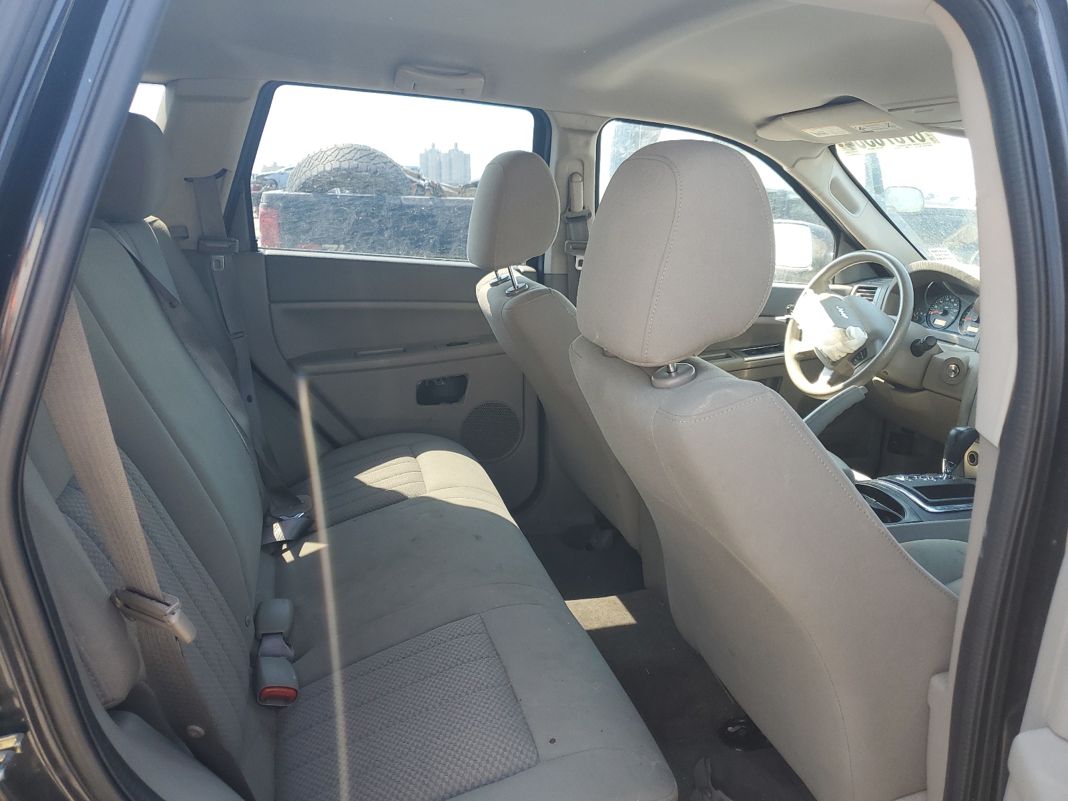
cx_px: 534
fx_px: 802
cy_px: 400
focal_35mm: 26
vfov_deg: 53.1
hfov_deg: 67.3
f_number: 1.5
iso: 50
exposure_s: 1/227
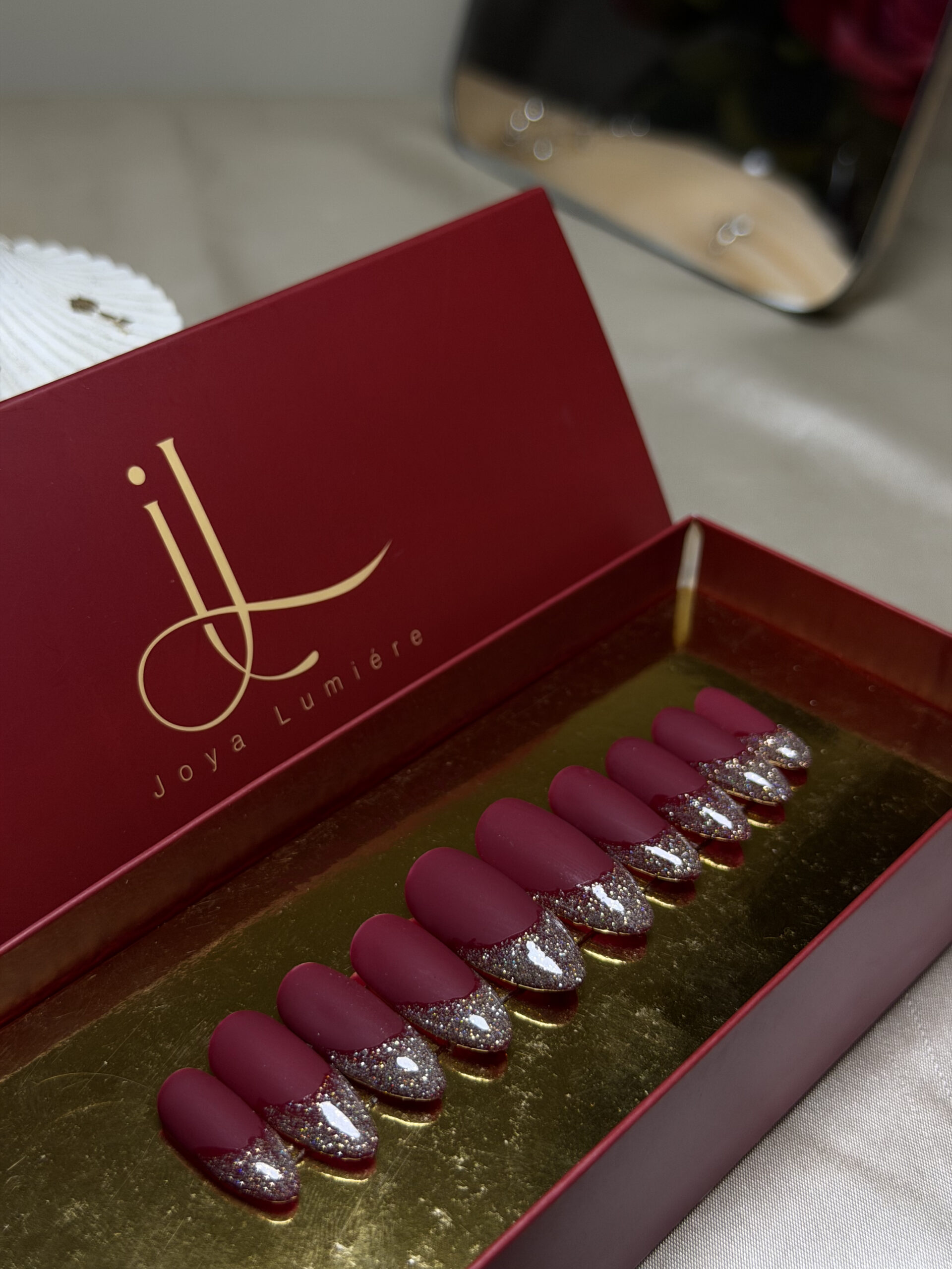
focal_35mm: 48
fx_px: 1760
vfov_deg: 39.7
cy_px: 634
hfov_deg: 30.3
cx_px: 476
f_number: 1.78
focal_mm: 6.76
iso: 100
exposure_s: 1/50
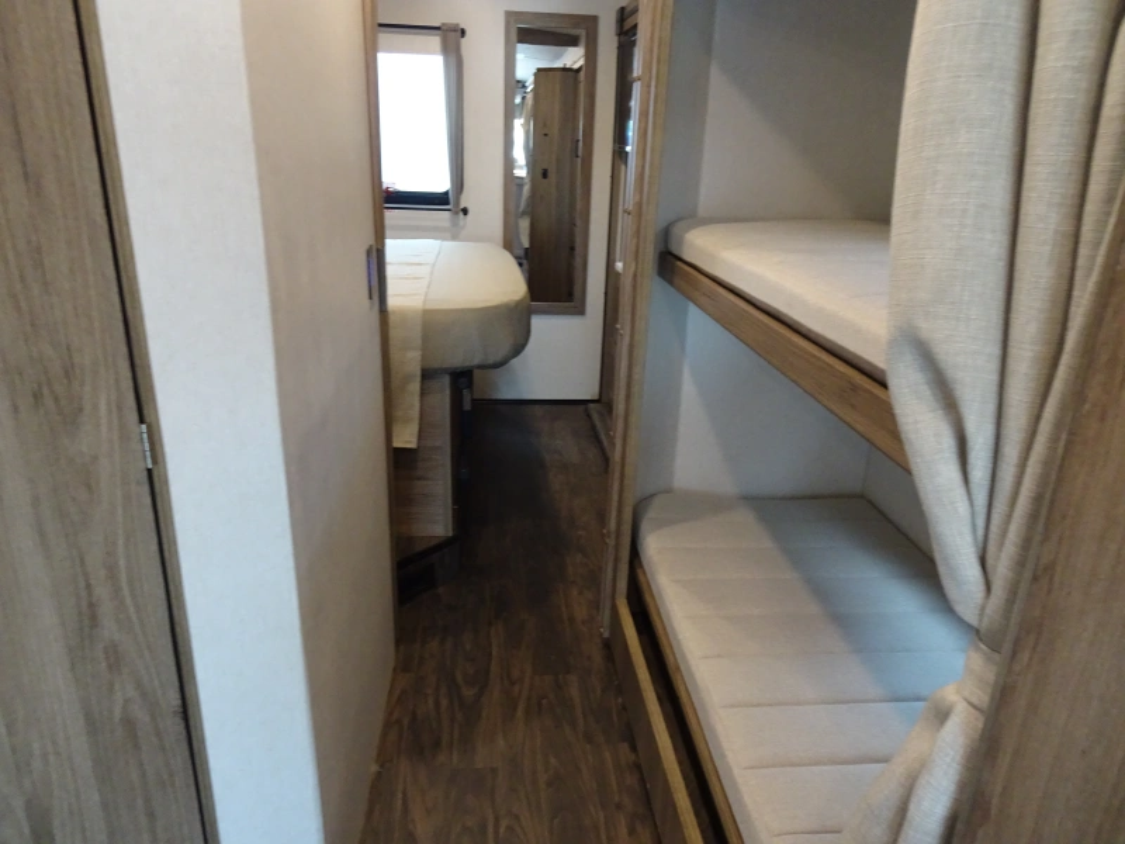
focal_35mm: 24
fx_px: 780
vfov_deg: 56.8
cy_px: 422
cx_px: 562
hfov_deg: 71.6
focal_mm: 4.1
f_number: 3.5
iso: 400
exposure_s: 1/30
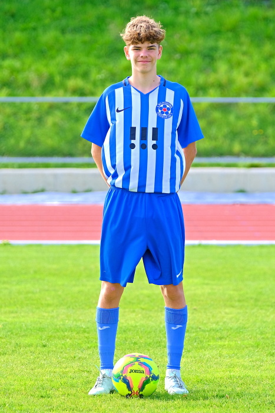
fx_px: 1823
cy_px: 206
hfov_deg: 8.6
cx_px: 138
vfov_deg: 12.9
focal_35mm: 159
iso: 320
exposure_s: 1/1300
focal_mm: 106
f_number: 2.8
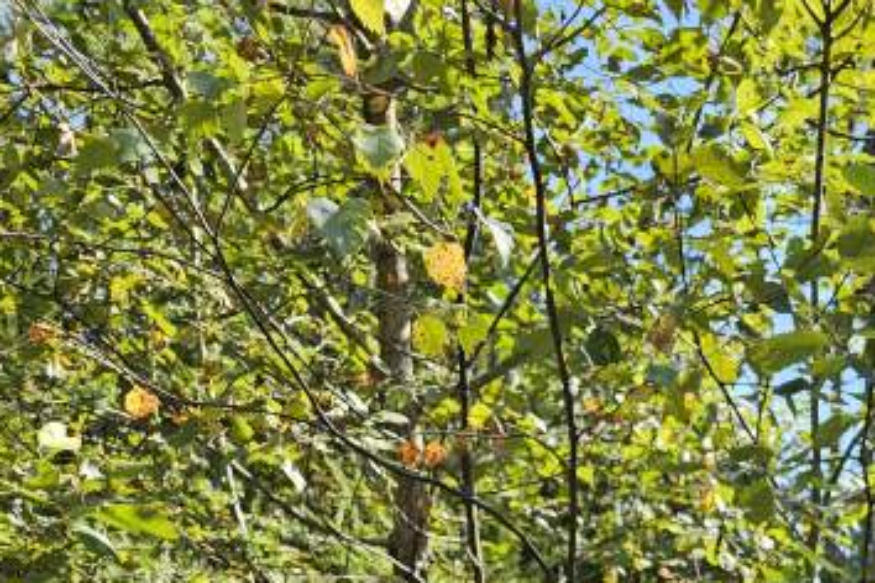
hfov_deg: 35.4
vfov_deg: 19.9
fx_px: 1312
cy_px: 986
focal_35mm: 54
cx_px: 732
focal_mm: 6.3
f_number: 1.7
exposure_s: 1/372
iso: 20
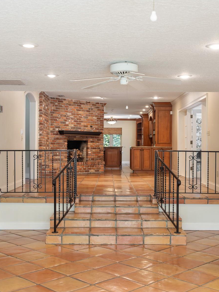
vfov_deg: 41.2
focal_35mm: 46
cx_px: 109
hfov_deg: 31.5
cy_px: 146
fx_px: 388
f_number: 3.5
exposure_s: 1/60
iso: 1600
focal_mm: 17
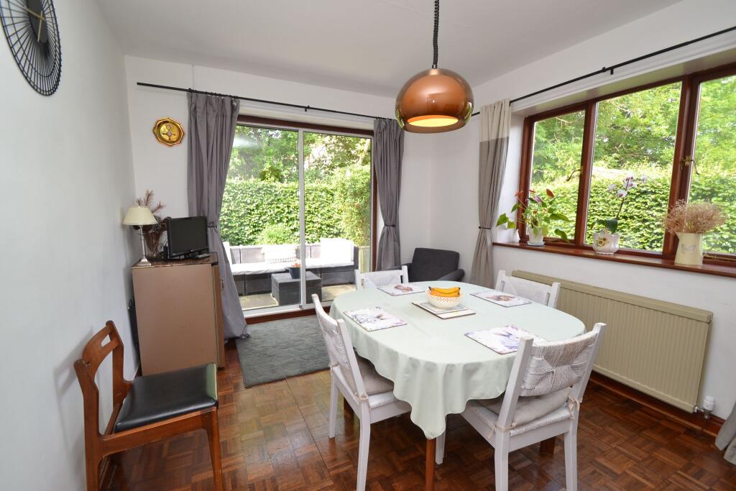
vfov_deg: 77.3
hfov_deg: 100.4
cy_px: 246
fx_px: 307
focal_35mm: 15
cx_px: 368
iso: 400
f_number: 5
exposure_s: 1/100
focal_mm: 10
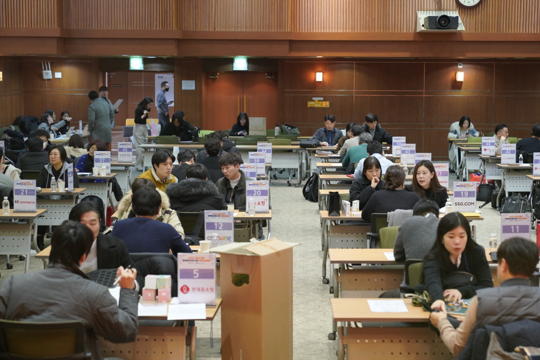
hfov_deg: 28.8
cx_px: 270
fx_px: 1050
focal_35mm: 70
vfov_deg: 19.5
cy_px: 180
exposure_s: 1/160
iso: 4000
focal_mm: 70
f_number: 4
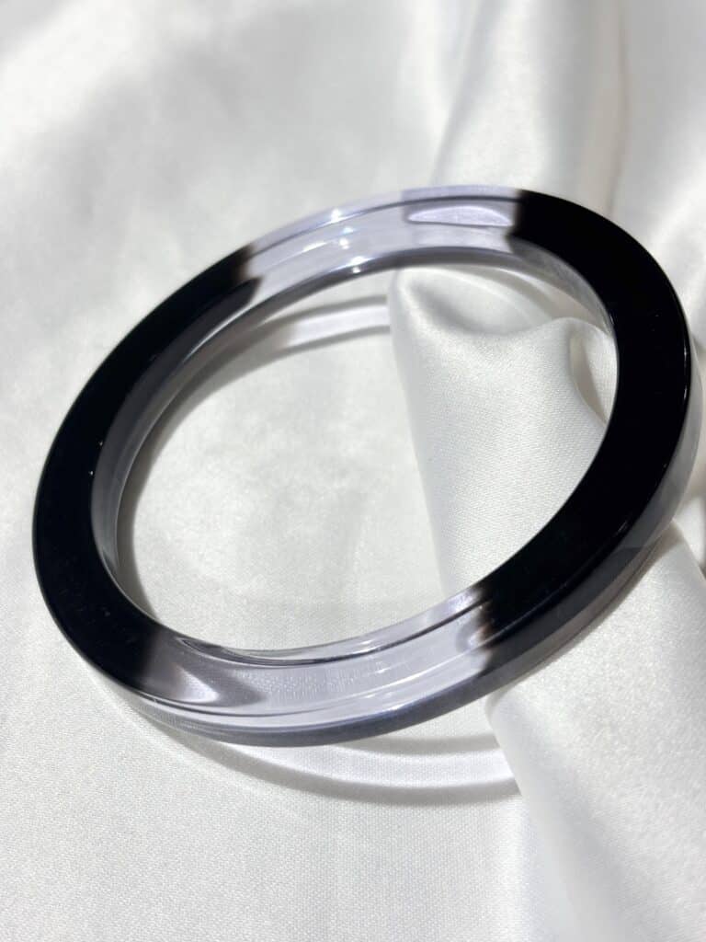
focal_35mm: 52
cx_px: 353
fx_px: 1414
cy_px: 471
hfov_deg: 28.0
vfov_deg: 36.8
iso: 32
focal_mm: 5.96
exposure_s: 1/341
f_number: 1.6
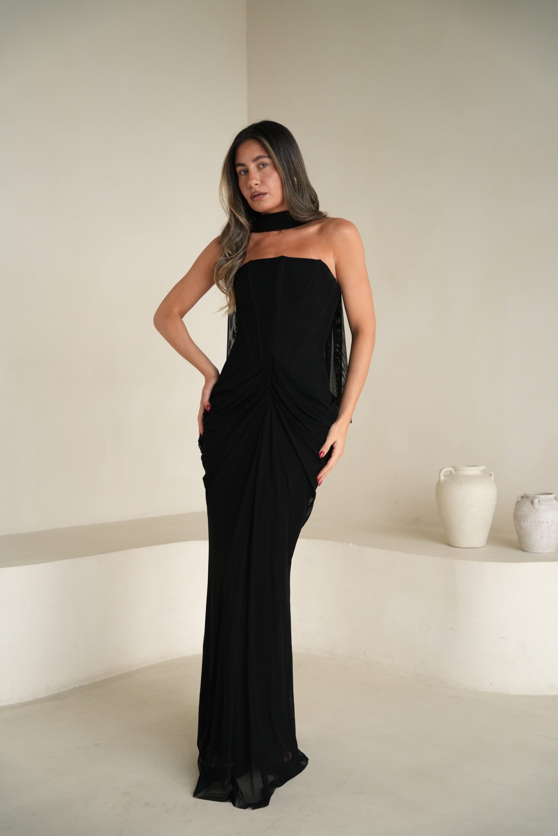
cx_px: 279
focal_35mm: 43
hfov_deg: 31.4
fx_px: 993
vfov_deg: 45.7
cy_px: 418
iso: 640
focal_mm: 42.7
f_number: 3.2
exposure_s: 1/200
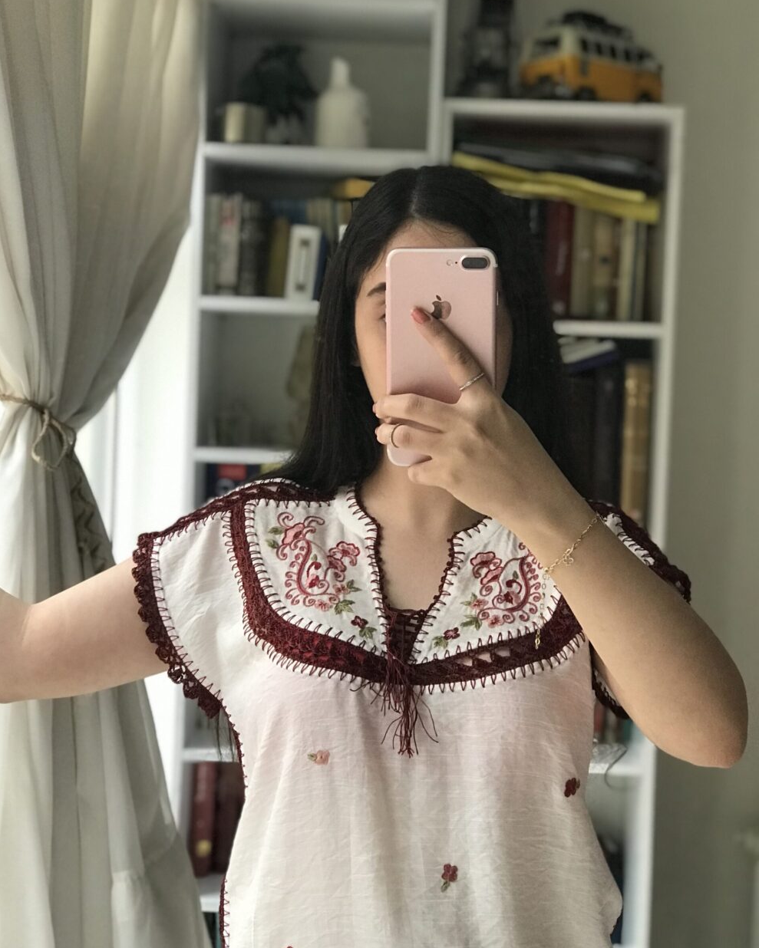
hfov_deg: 25.4
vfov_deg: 31.4
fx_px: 1685
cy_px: 466
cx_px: 381
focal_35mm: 60
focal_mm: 6.6
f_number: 2.8
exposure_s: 1/50
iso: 125
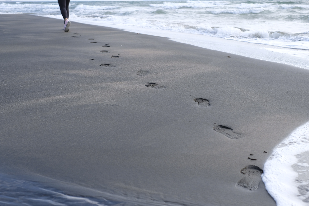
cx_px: 154
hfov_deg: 37.5
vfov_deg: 25.5
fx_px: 455
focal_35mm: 53
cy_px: 103
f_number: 4.5
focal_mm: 35
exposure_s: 1/1000
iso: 400
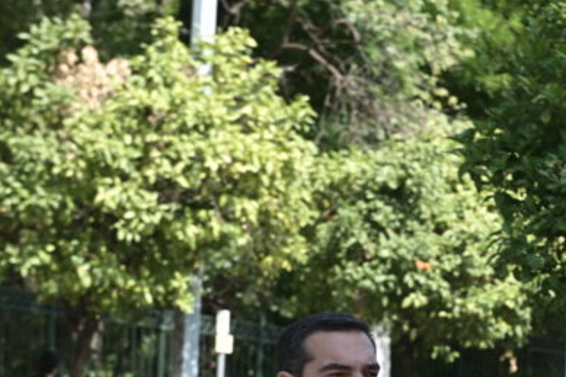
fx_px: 2483
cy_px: 448
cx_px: 485
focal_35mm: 158
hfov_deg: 12.9
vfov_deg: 8.6
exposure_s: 1/500
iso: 320
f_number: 5
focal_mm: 60
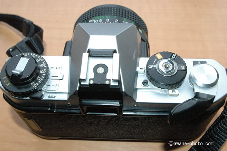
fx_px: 265
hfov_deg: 46.4
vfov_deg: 31.8
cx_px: 114
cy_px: 76
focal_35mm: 42
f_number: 11
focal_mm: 28
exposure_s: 1/60
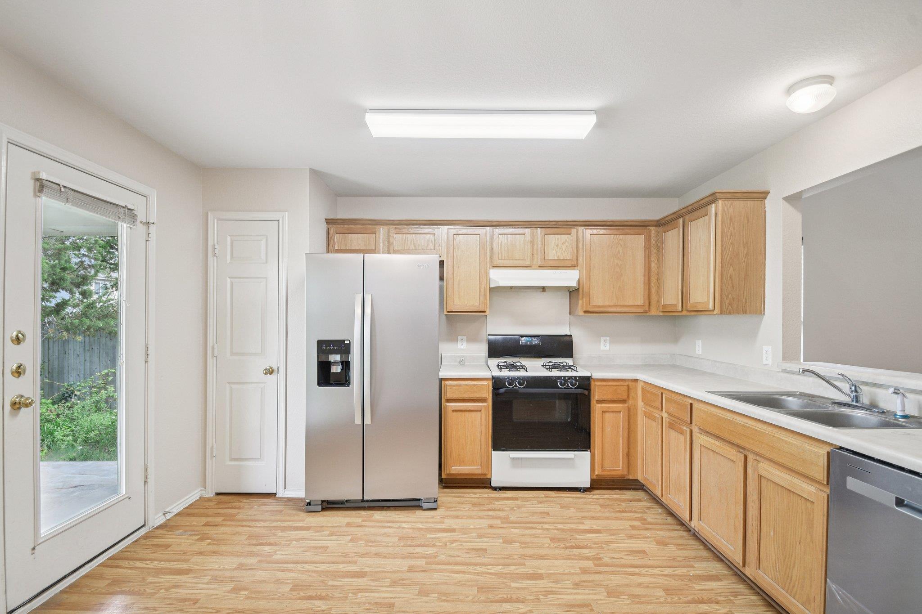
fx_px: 384
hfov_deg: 100.4
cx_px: 461
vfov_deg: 77.3
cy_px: 307
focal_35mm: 15
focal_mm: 10
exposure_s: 1/13
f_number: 8
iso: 400
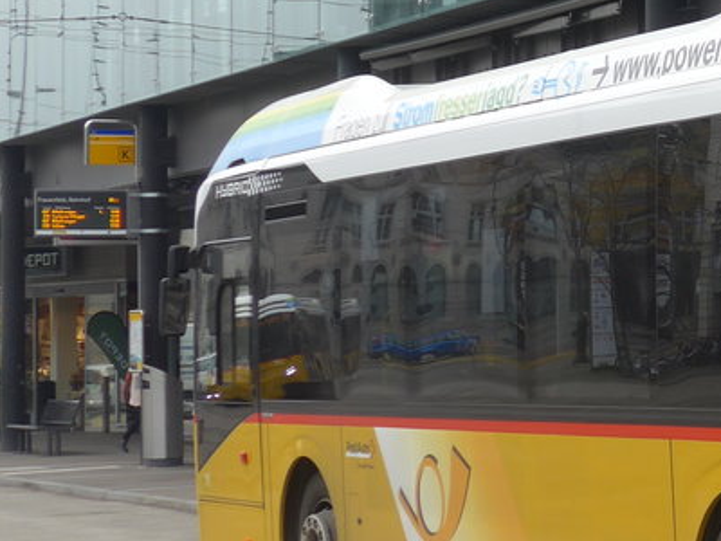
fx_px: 3062
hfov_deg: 12.8
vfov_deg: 10.1
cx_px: 1022
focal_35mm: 147
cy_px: 157
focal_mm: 10.1
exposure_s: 1/200
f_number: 3.2
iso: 80
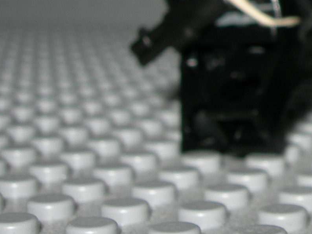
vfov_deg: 11.7
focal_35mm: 124
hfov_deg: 14.7
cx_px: 481
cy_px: -60
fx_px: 1118
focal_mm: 7.8
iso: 50
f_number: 4.8
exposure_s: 1/60.1
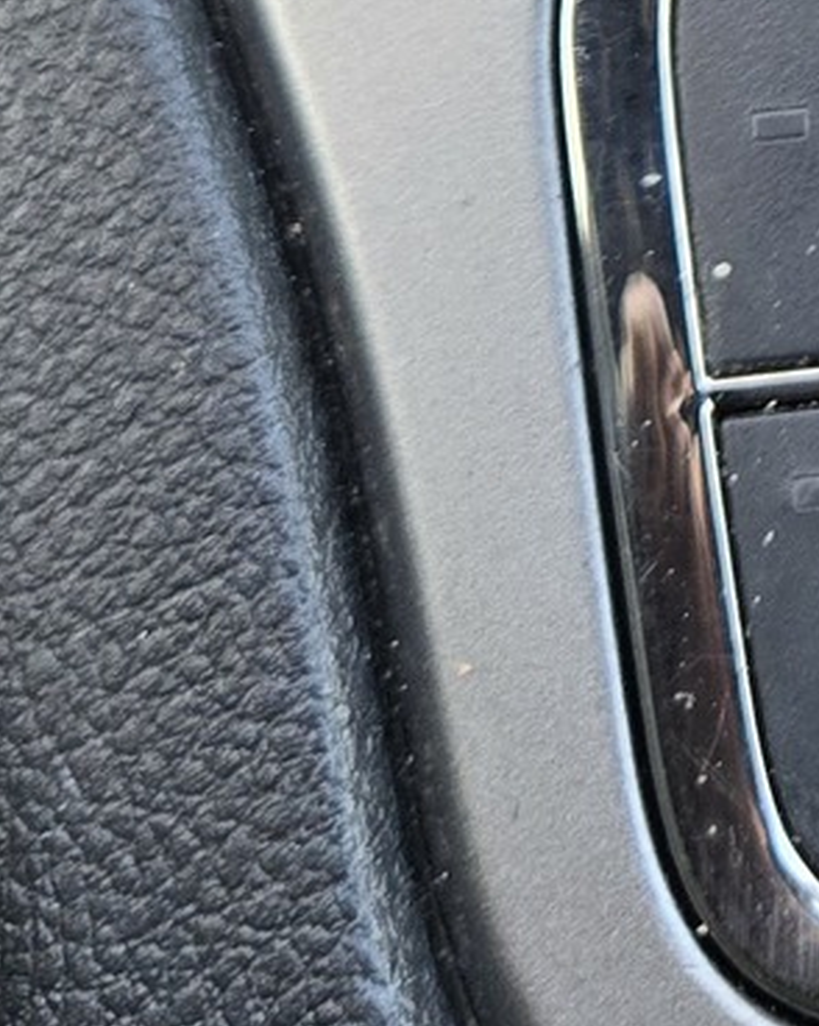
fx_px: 3791
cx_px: 1691
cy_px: -599
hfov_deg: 11.1
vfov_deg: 14.2
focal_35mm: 125
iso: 160
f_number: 1.8
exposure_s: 1/120
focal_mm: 5.4
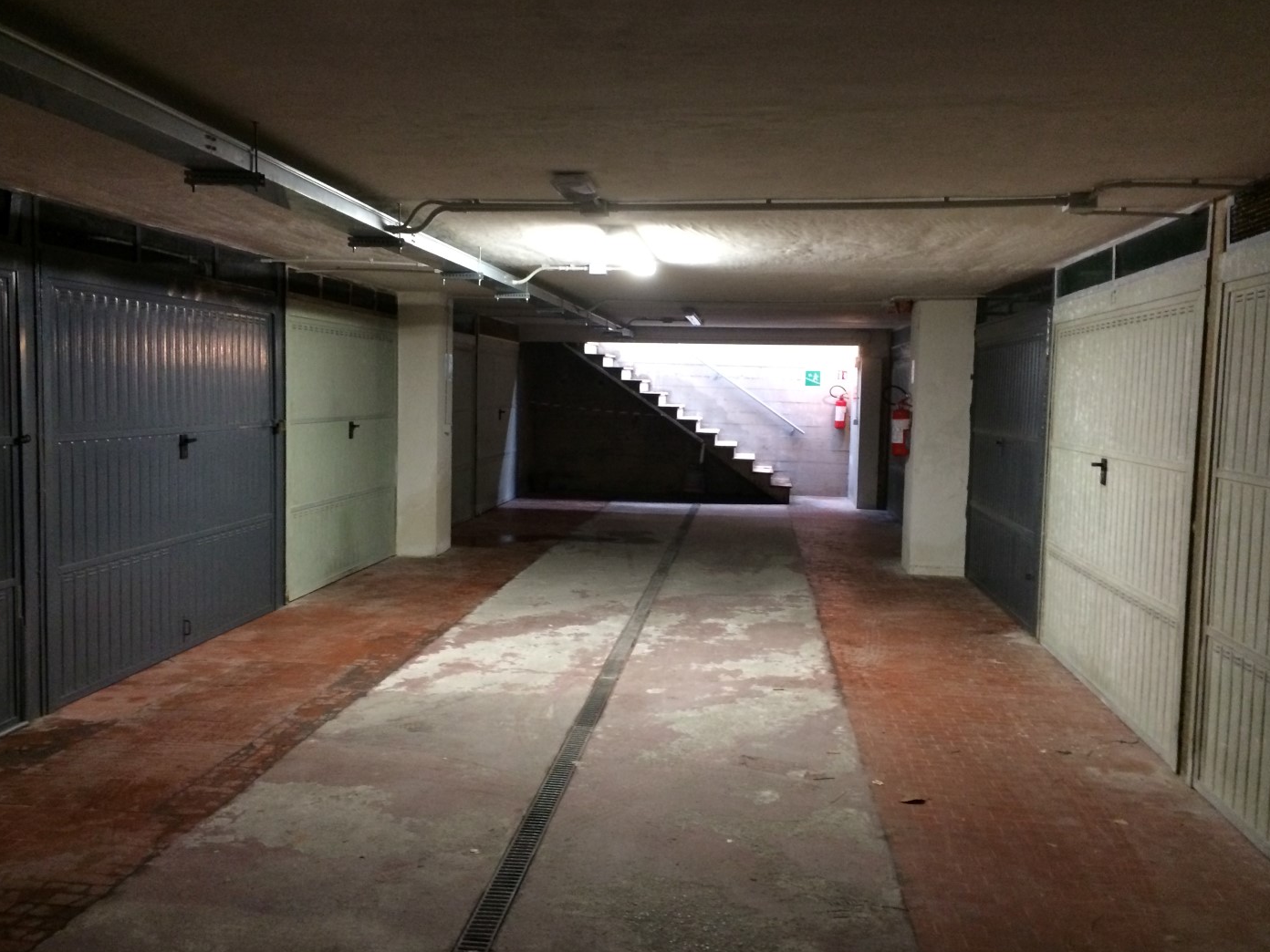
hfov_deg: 60.0
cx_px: 638
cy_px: 475
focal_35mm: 30
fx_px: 1101
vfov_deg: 46.8
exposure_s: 1/33
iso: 320
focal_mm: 4.15
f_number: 2.2
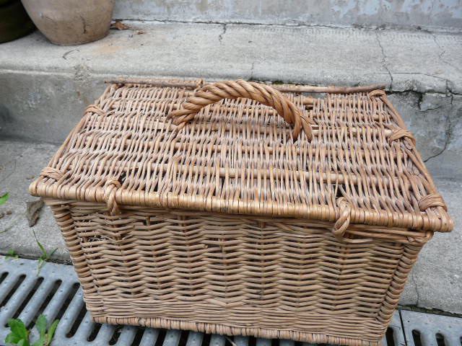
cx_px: 231
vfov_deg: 49.7
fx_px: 374
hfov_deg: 63.4
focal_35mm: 28
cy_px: 173
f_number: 2.8
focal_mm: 4.6
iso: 160
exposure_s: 1/30
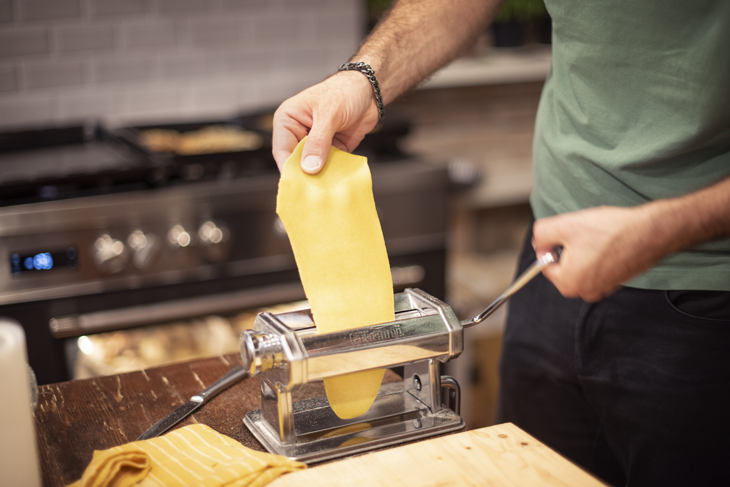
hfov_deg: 39.6
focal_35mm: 50
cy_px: 244
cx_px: 365
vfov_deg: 27.0
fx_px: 1014
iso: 800
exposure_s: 1/100
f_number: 1.4
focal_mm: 50
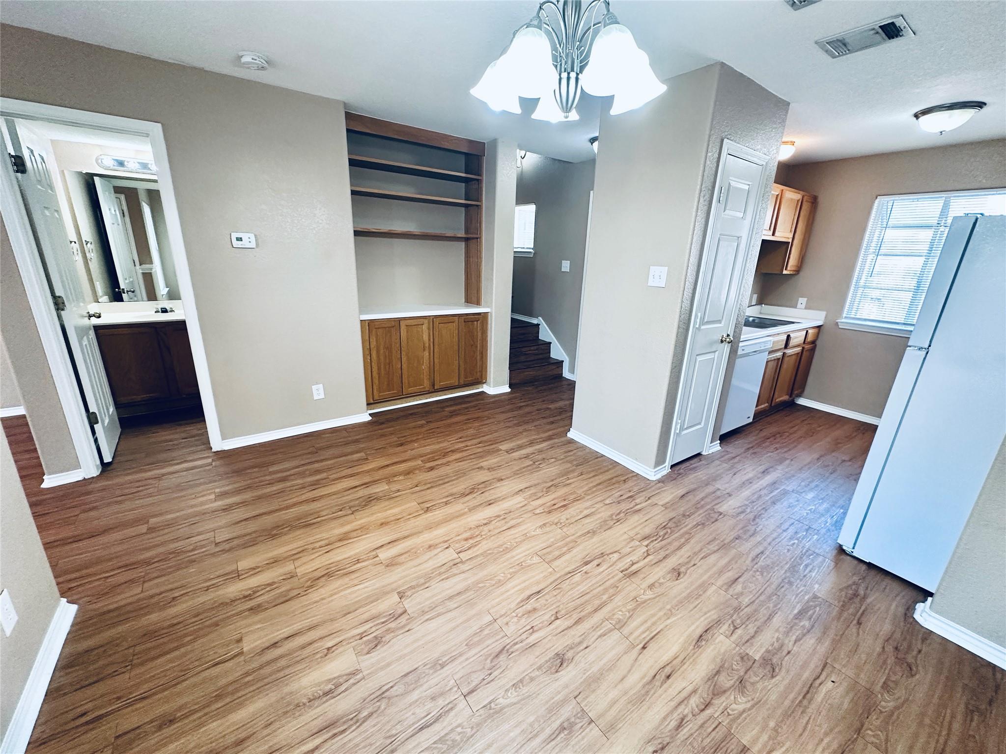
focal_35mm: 14
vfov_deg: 85.7
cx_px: 503
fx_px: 407
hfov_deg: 102.1
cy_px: 377
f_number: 2.2
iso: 250
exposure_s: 1/60
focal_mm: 2.22
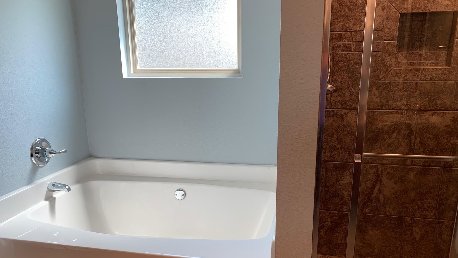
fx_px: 352
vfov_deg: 39.9
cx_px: 229
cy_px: 164
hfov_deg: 66.1
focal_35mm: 29
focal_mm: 4.25
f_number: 1.8
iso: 32
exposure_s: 1/60
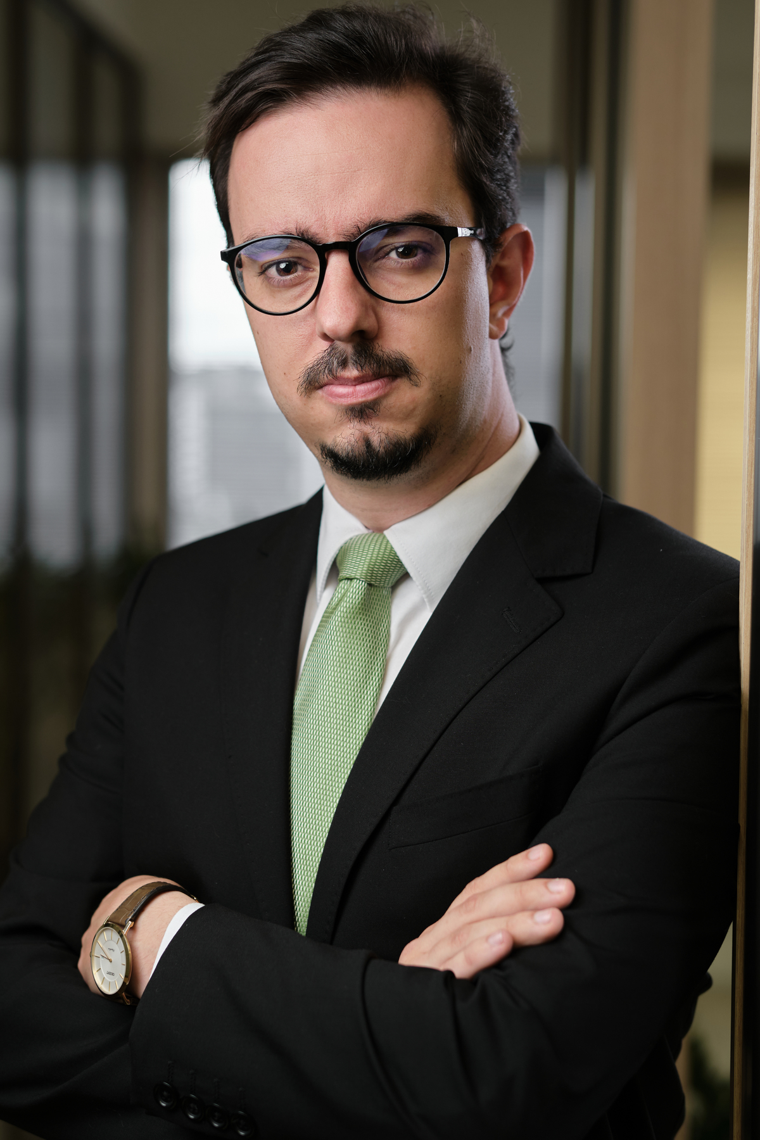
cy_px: 570
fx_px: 2375
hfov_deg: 18.2
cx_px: 380
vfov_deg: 27.0
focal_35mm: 75
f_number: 2.5
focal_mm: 50
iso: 160
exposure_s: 1/125
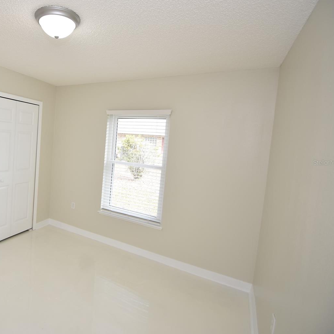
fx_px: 218
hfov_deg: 69.5
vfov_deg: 74.8
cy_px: 162
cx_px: 81
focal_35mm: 20
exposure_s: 1/80
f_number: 4
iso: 200
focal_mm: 10
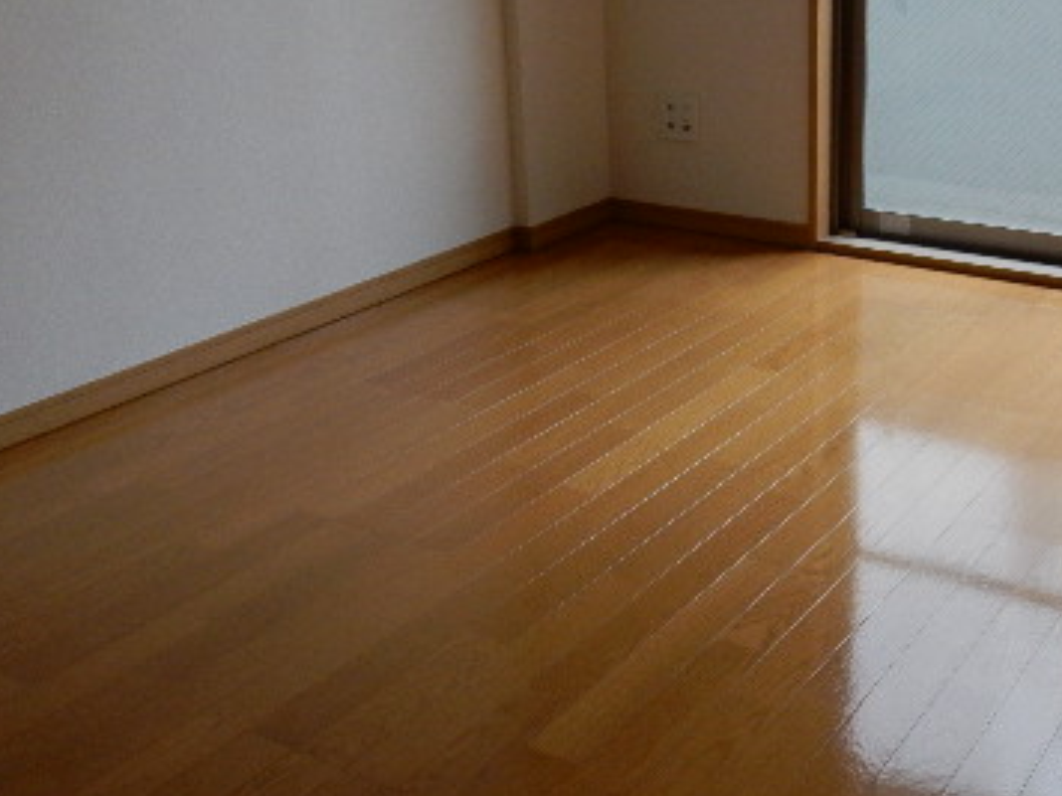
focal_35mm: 45
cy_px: 307
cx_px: 791
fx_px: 1381
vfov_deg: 32.1
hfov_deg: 40.9
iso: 280
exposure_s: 1/30
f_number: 3.7
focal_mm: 4.5
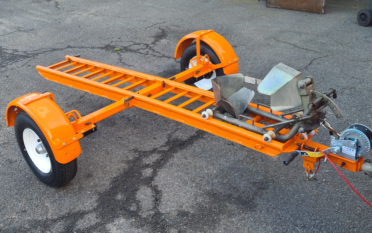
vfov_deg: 44.5
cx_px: 185
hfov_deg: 66.5
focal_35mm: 28
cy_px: 112
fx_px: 284
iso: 50
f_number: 1.8
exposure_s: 1/133
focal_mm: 5.4
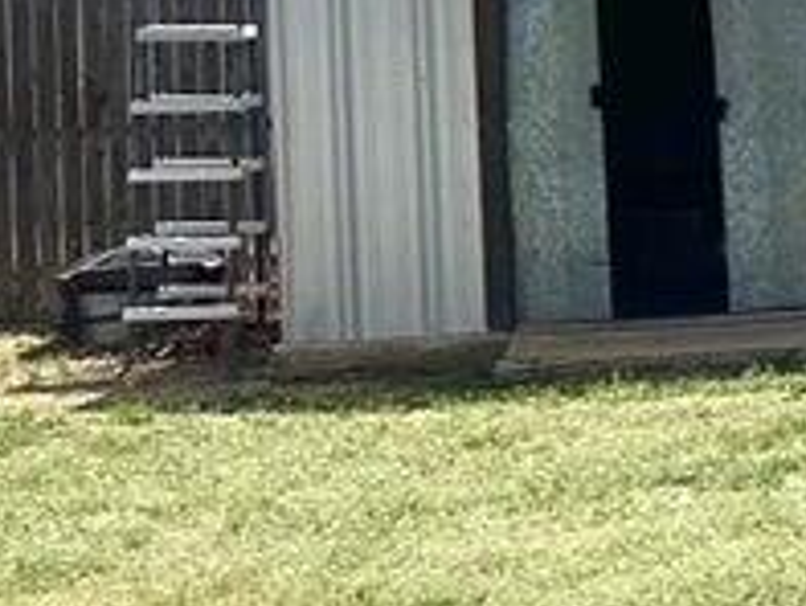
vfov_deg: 8.9
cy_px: -41
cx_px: 2301
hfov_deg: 9.6
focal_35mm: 166
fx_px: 3868
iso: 80
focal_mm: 6.86
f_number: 1.78
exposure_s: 1/13699
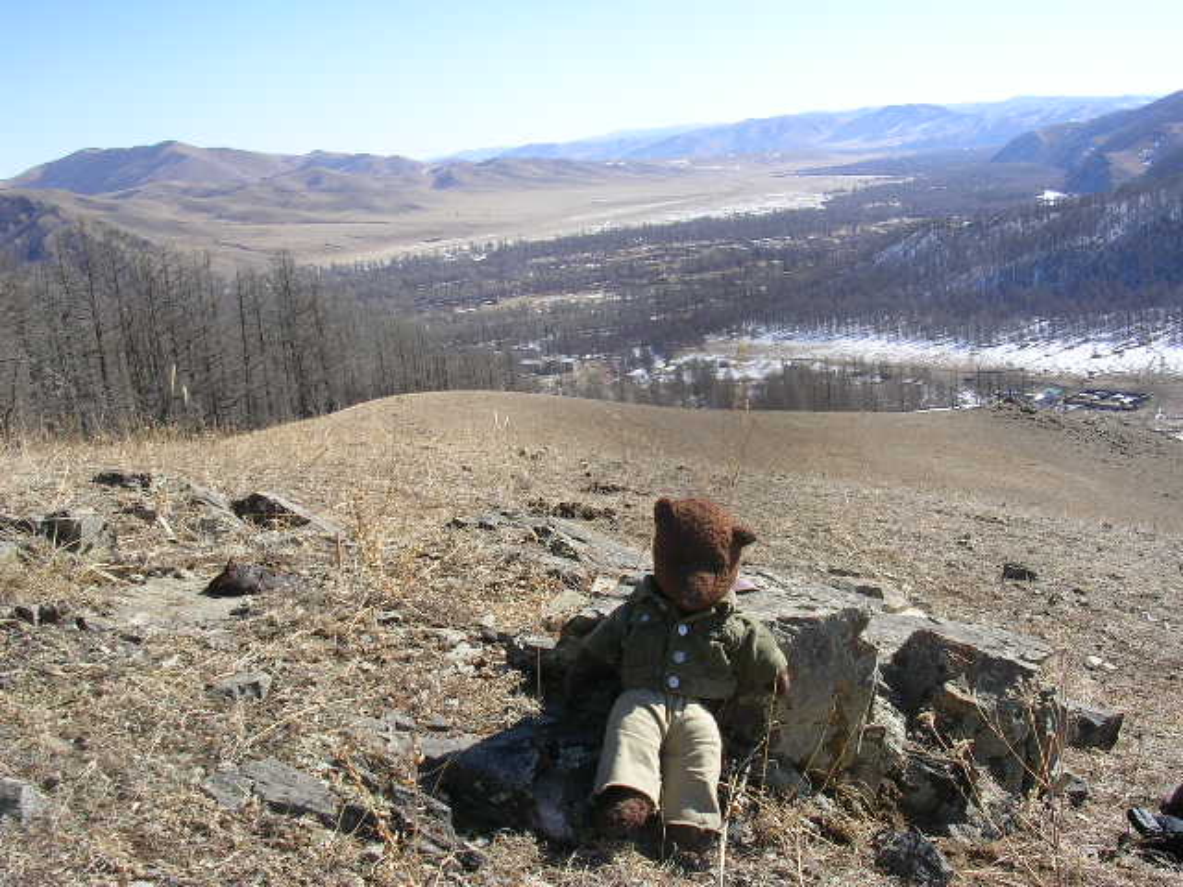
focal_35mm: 38
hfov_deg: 49.0
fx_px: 1299
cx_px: 592
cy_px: 444
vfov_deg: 37.7
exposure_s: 1/228
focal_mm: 5.8
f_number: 5.6
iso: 50
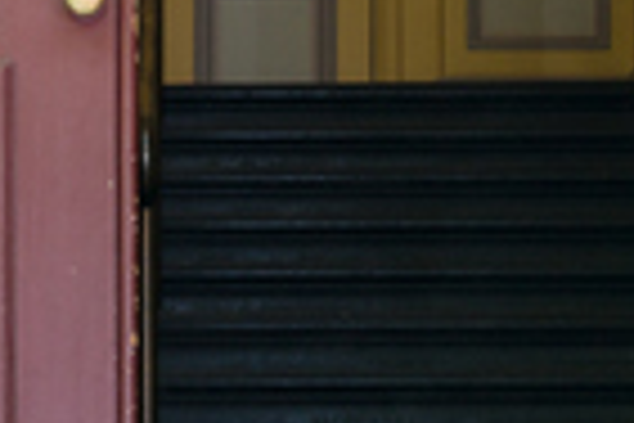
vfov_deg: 7.0
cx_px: 155
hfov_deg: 10.7
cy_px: -320
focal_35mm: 193
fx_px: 3391
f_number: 5.6
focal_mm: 25
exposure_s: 1/20
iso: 100
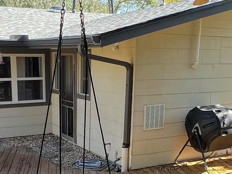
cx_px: 89
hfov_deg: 38.0
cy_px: 145
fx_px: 335
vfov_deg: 28.3
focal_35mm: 50
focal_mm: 1.57
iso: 25
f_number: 1.8
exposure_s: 1/125
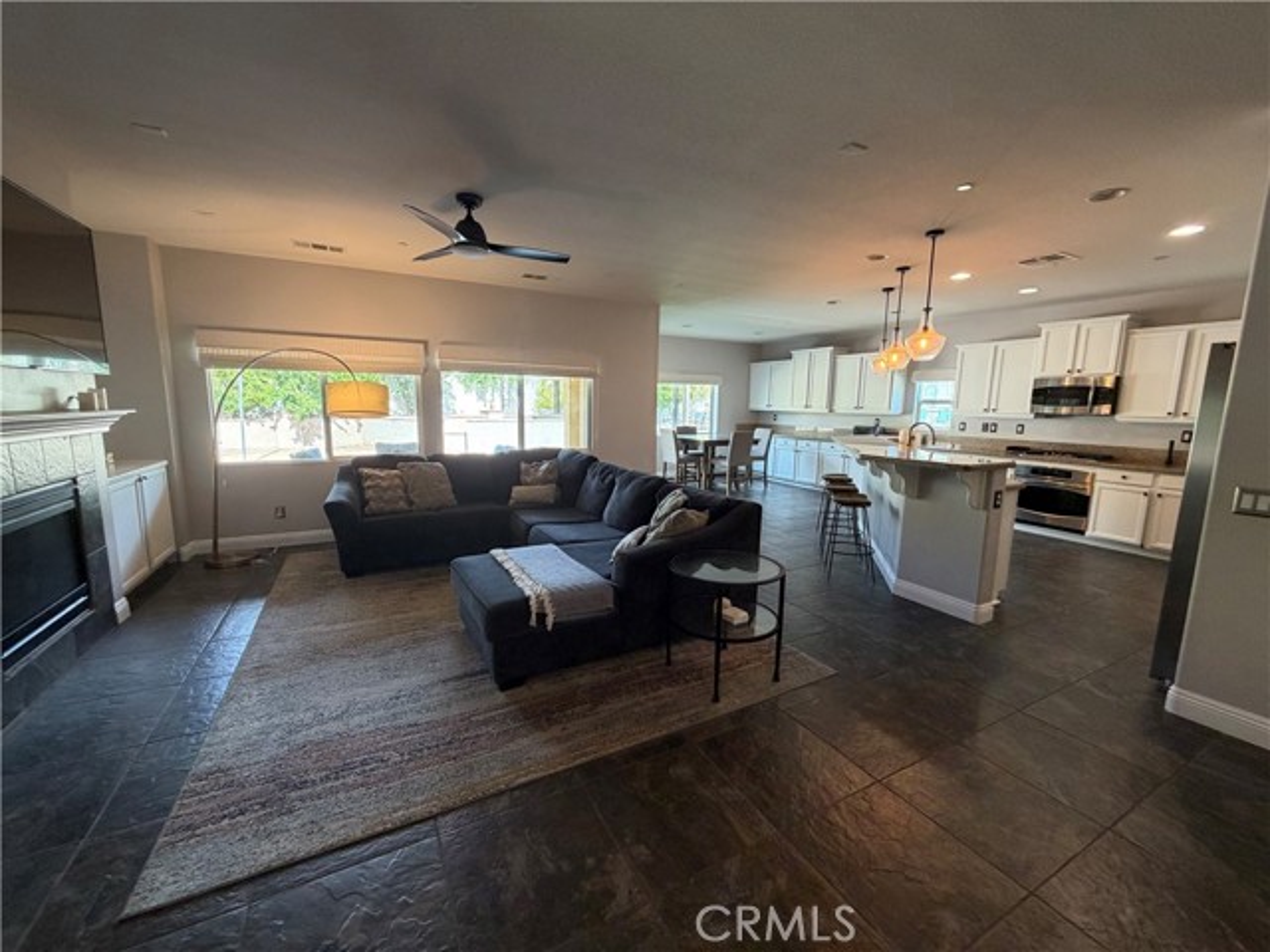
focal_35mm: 14
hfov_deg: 102.1
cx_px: 635
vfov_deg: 85.7
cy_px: 476
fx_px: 514
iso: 200
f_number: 2.2
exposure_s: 1/60
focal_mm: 2.22
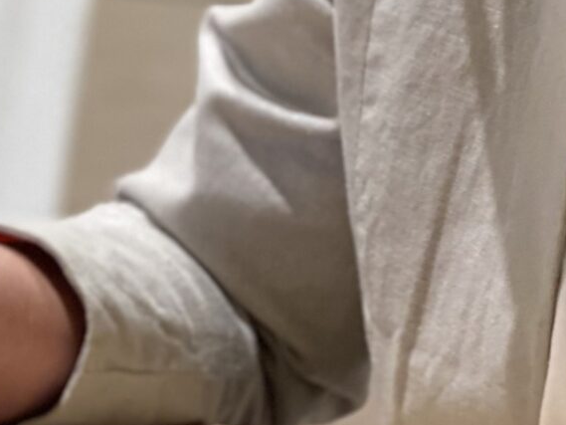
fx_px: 3827
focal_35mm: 234
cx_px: -173
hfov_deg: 8.3
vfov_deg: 6.2
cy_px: -444
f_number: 2
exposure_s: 1/33
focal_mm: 6
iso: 125
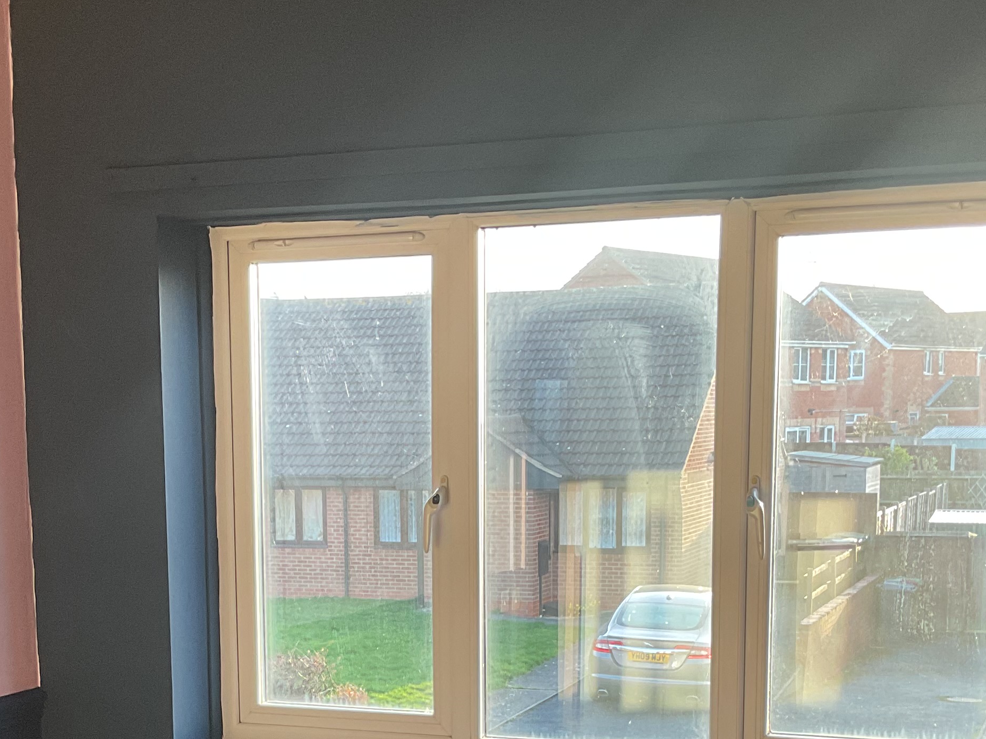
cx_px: 413
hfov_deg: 30.7
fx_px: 1794
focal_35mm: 63
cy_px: 684
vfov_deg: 22.6
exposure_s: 1/100
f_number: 1.8
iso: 64
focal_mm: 3
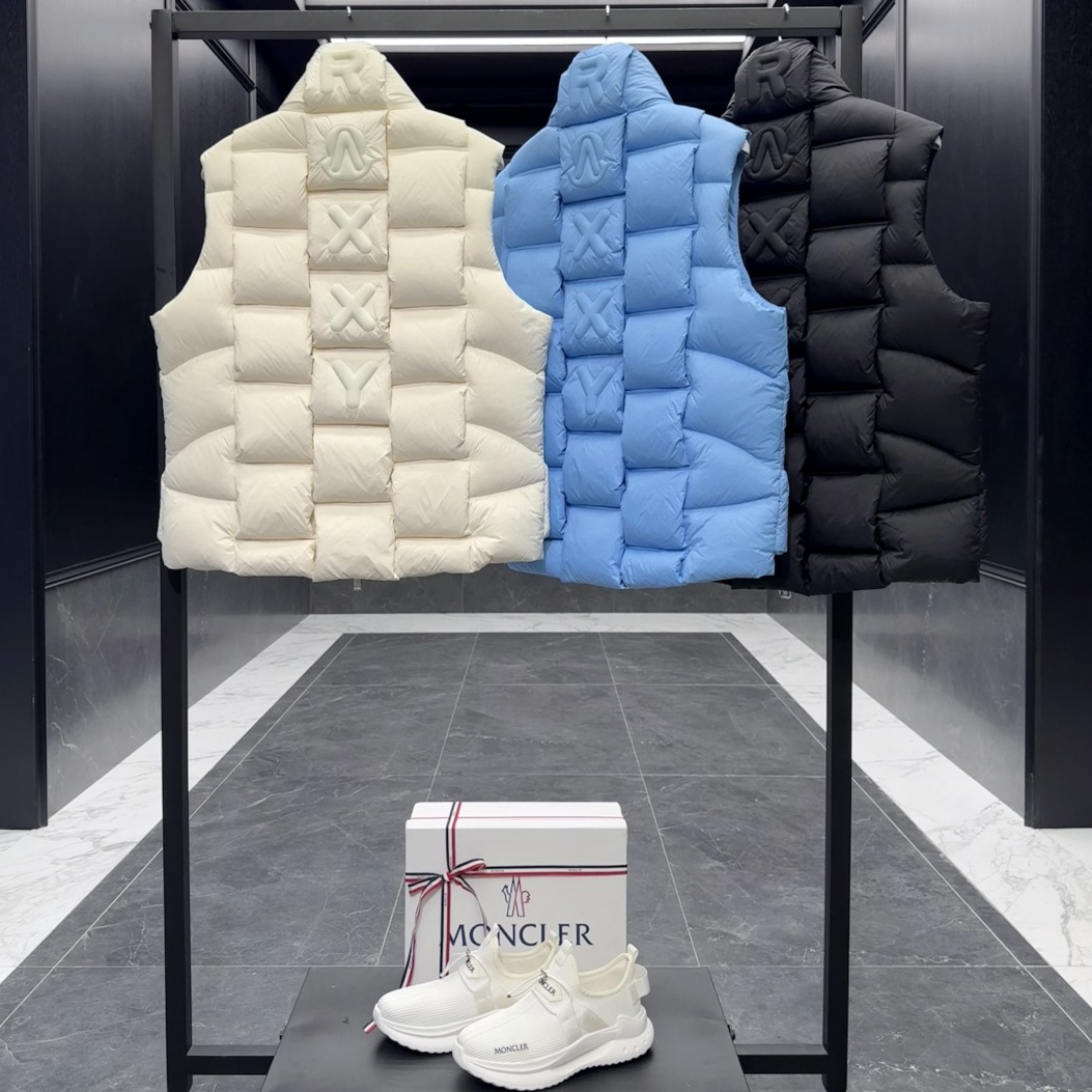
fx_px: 1035
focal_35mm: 29
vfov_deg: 55.4
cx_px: 537
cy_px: 461
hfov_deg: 55.6
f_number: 1.78
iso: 80
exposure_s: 1/100
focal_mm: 6.76
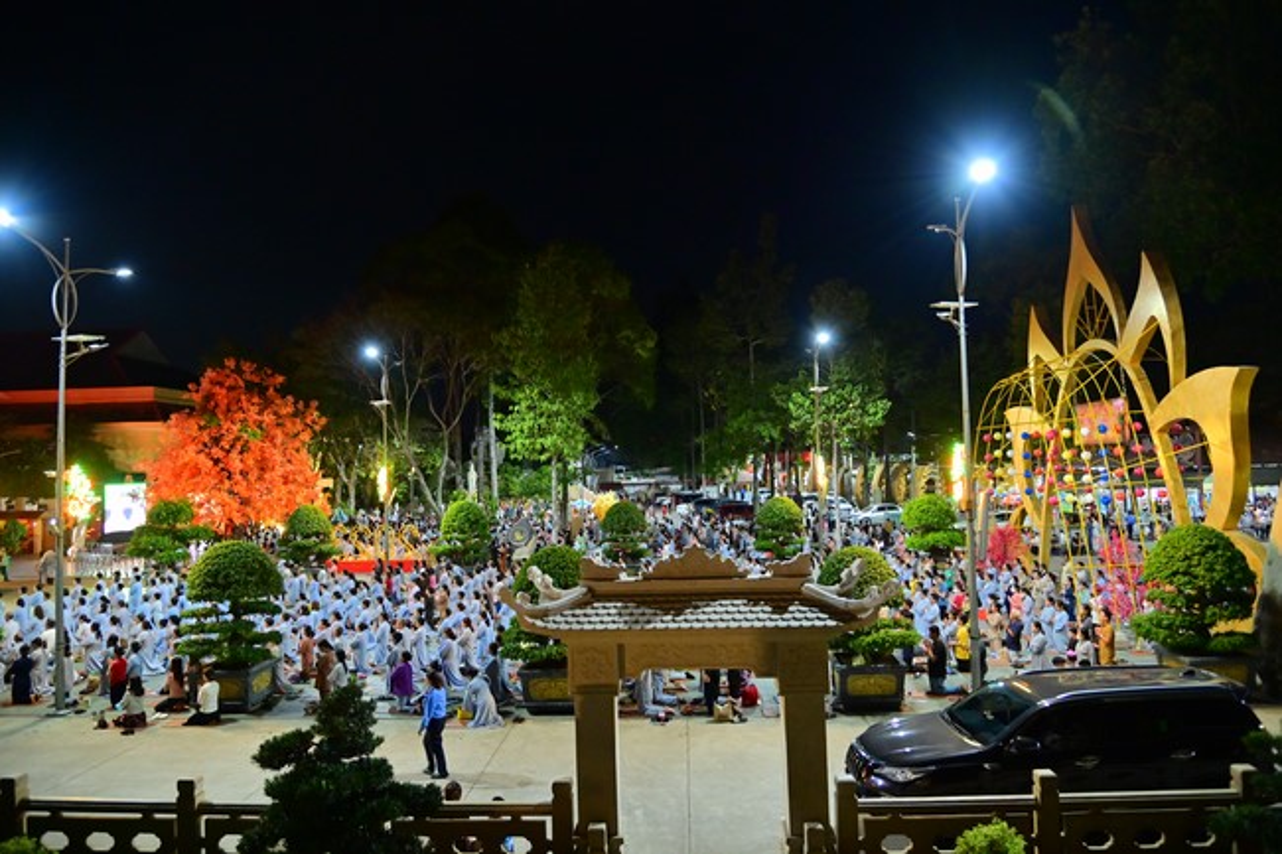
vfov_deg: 53.1
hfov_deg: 73.8
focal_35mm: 24
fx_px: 854
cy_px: 427
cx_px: 641
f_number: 4
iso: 3200
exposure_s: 1/60
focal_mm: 24
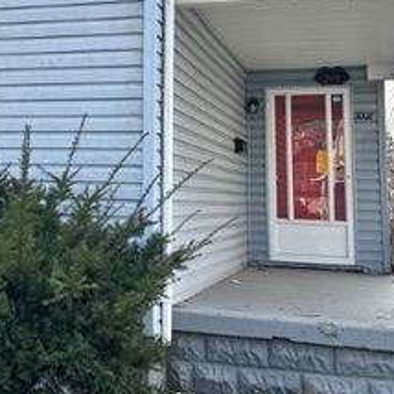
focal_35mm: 66
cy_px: 80
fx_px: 850
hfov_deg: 25.3
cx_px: 39
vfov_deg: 25.7
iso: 80
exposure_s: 1/1238
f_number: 1.78
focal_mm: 6.76
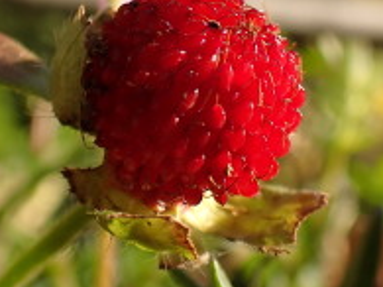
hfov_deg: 25.4
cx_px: 191
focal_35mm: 77
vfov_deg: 18.8
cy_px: 32
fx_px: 851
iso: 100
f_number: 3.2
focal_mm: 5.4
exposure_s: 1/500
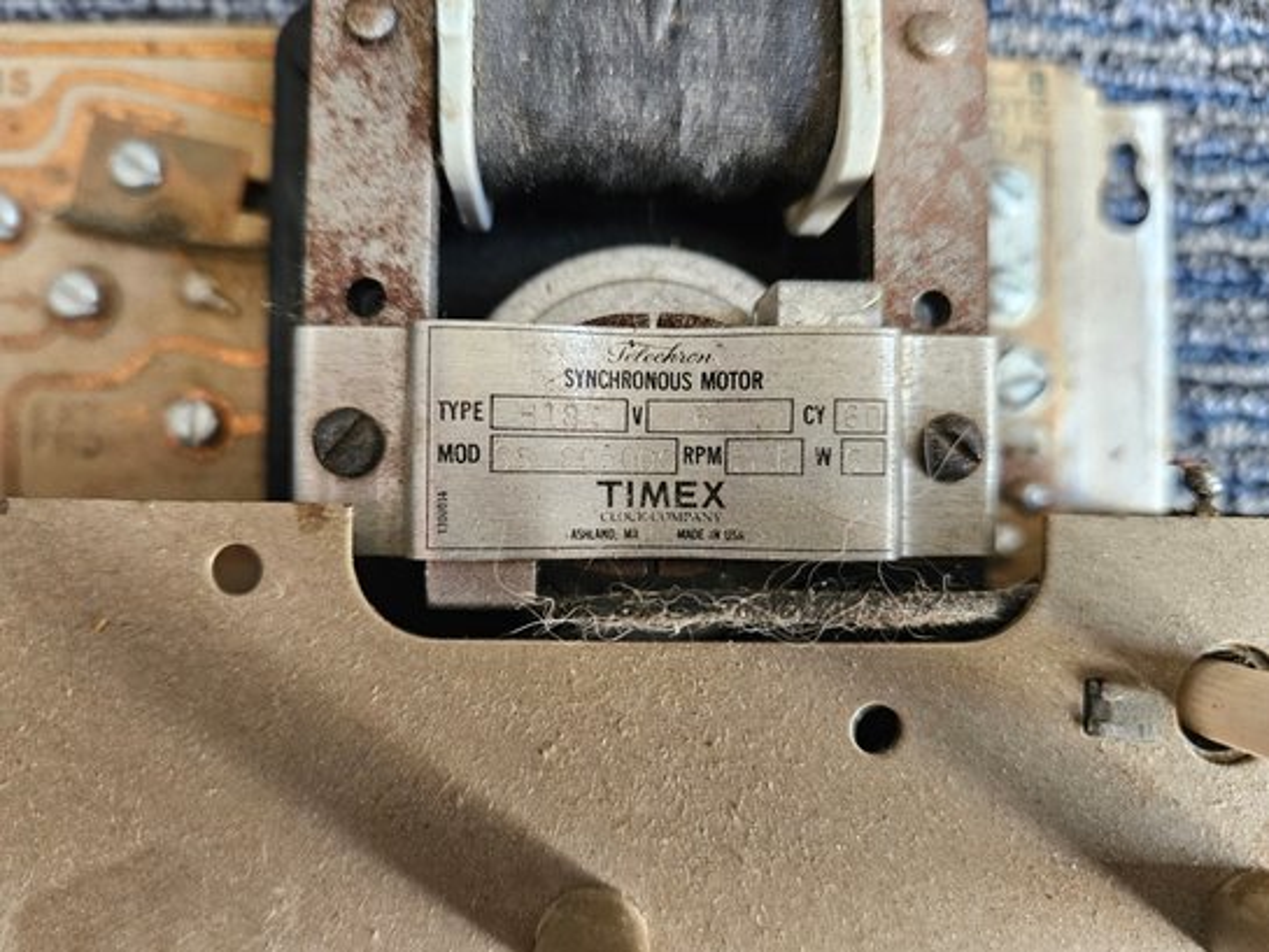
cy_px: 476
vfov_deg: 58.9
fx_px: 843
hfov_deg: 73.9
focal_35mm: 23
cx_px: 634
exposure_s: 1/120
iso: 640
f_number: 1.8
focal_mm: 5.4
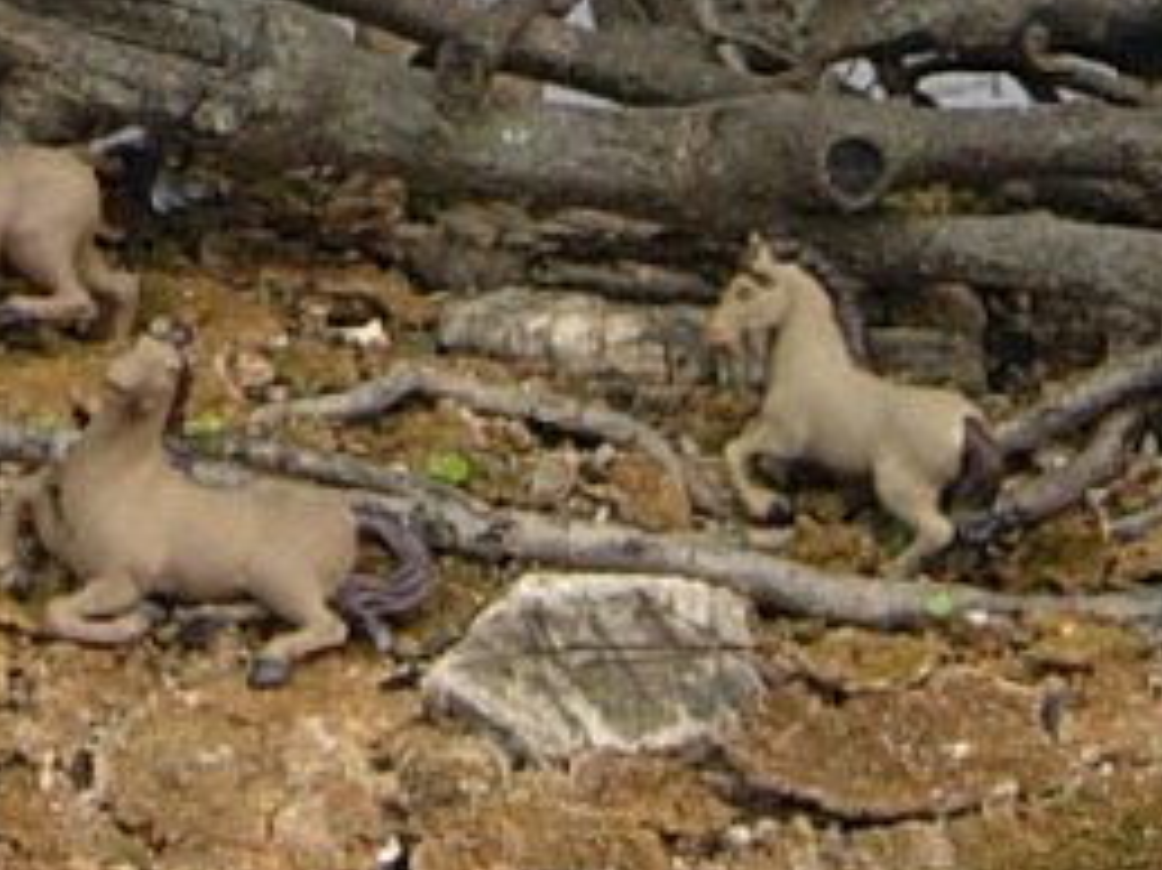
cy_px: -872
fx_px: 8388
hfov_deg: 7.9
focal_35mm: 250
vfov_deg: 5.8
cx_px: 314
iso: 50
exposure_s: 1/121
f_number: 4.3
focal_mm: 7.5
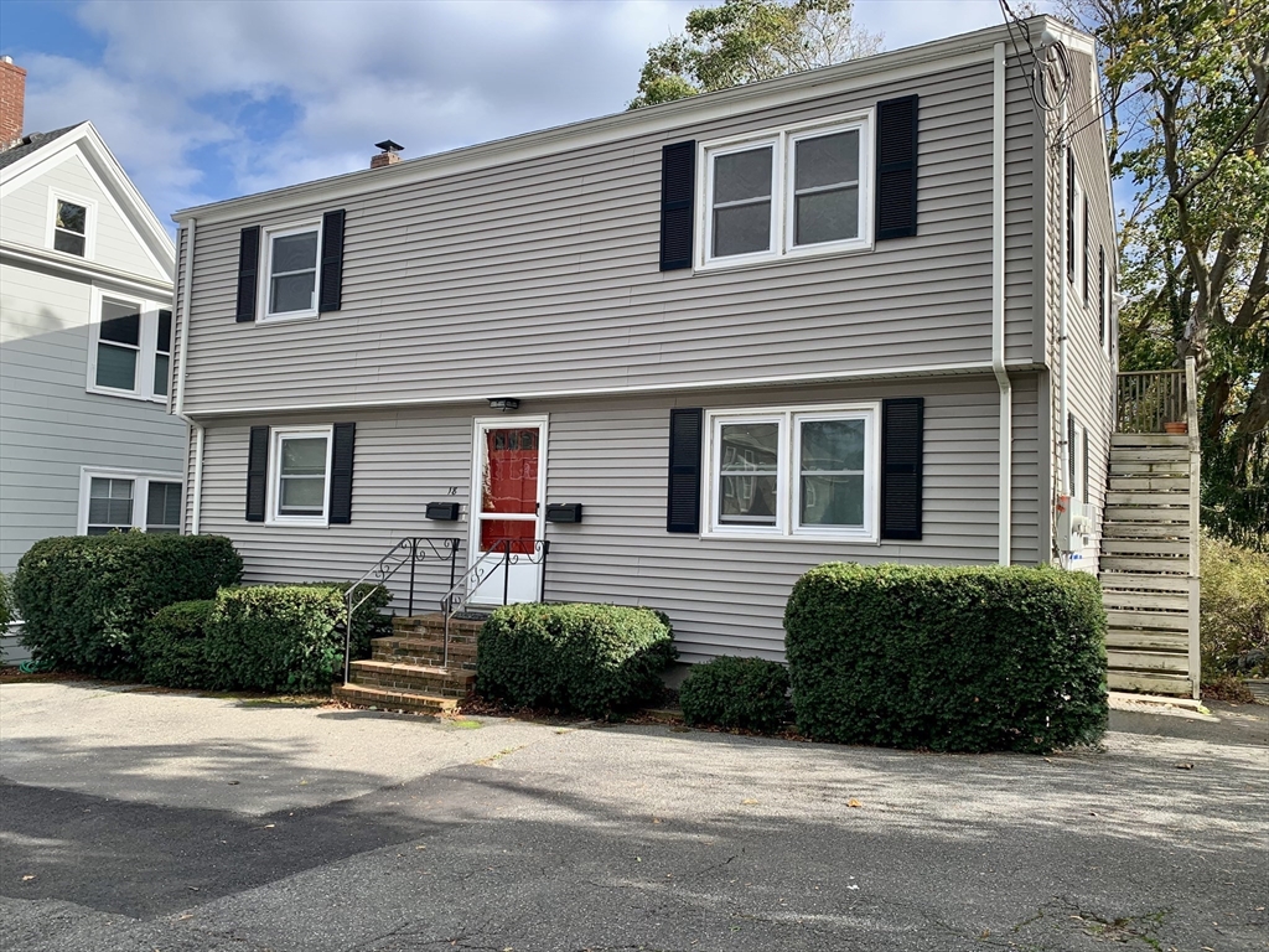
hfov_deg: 67.3
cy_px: 476
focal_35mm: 26
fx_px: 953
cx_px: 634
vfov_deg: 53.1
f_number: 1.8
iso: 25
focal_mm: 4.25
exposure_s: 1/727
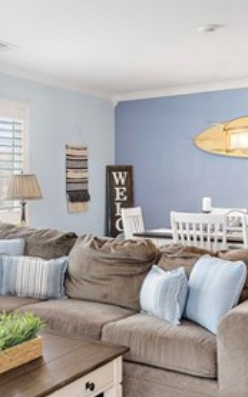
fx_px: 530
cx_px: -30
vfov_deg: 41.0
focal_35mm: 49
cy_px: 178
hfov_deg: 24.4
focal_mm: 13
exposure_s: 1/1.67
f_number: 8
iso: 200
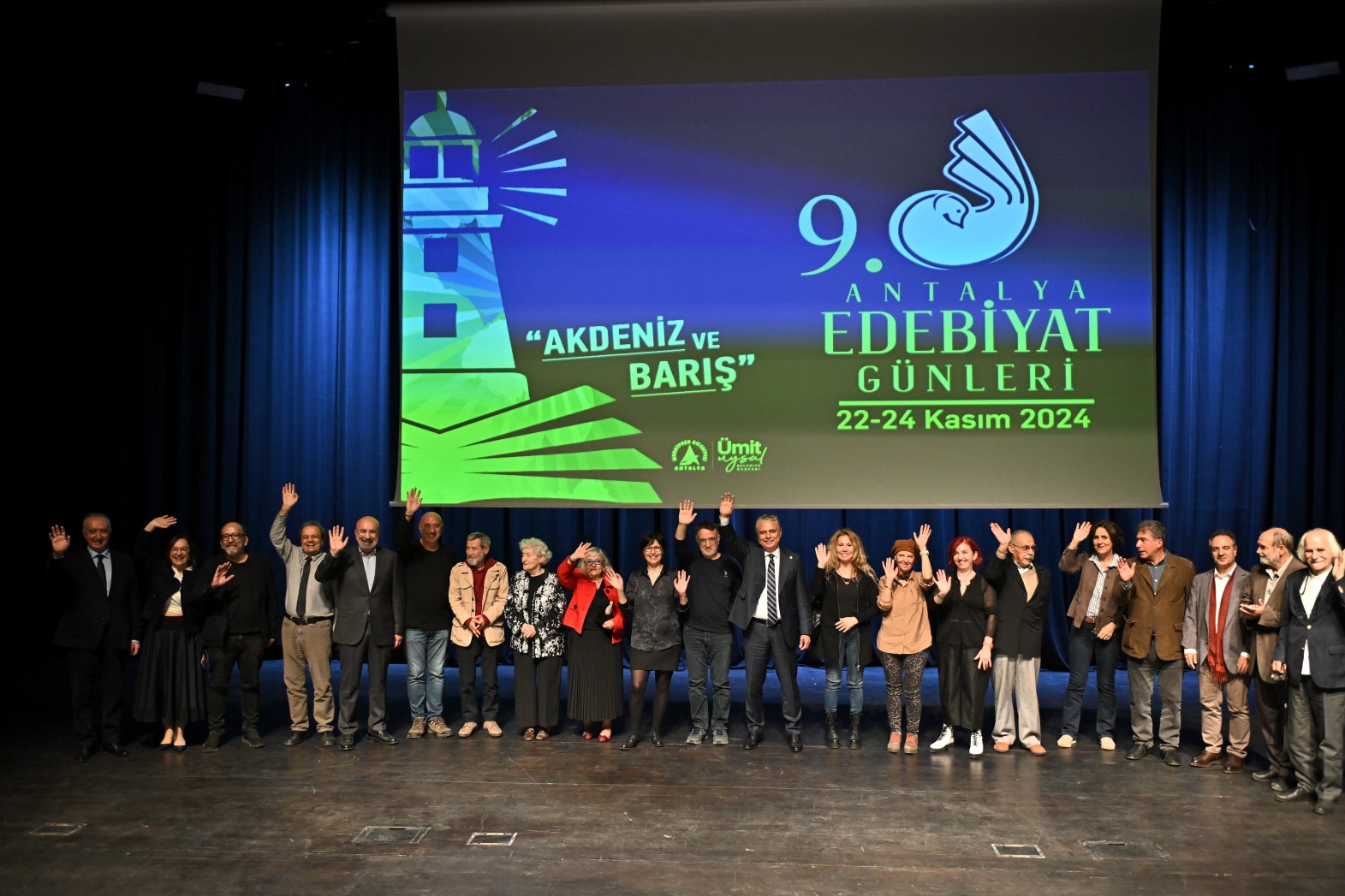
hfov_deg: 57.2
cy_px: 461
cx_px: 675
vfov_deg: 40.0
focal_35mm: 33
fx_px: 1233
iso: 2000
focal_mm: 32
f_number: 2.8
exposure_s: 1/400
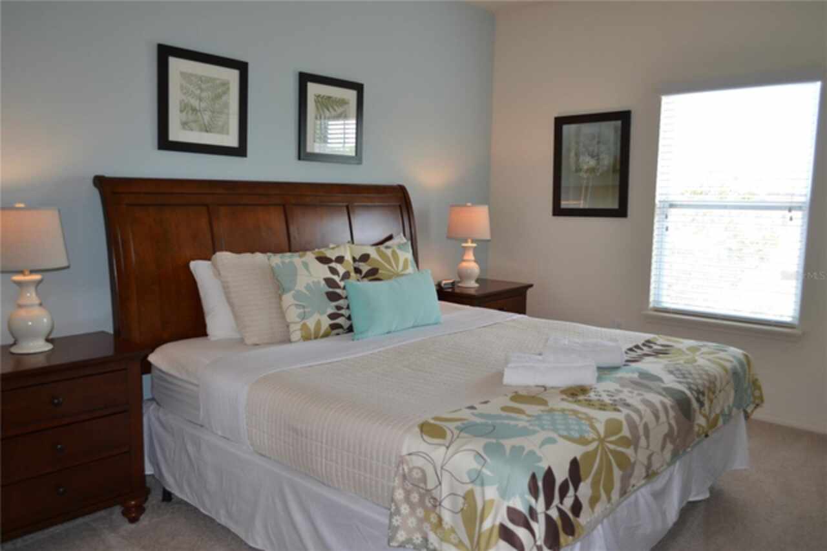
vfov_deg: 47.9
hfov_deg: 67.4
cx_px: 414
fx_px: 620
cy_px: 276
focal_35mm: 27
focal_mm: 18
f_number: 4
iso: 400
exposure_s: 1/100
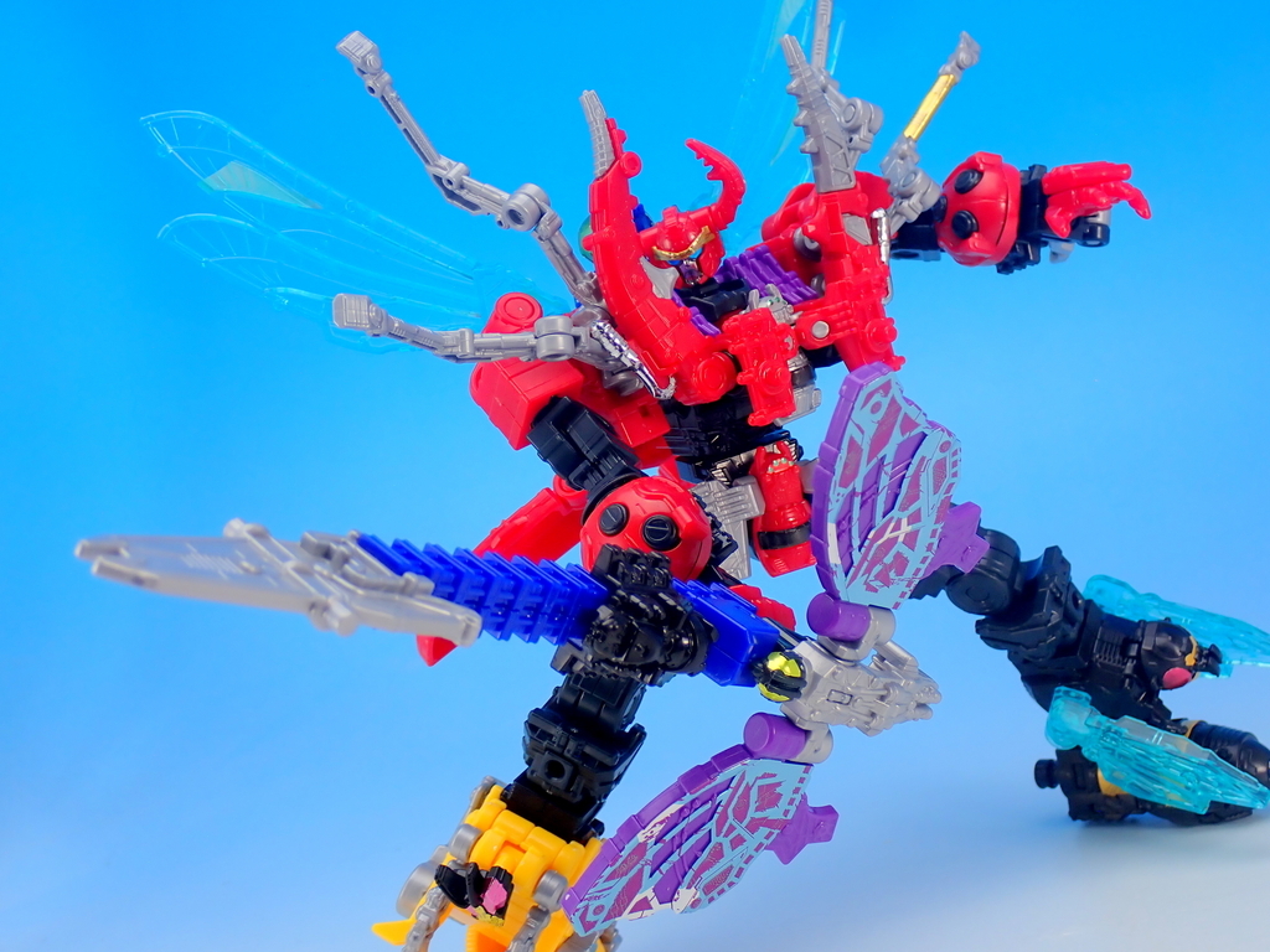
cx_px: 635
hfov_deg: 38.2
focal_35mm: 50
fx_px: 1834
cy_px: 476
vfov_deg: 29.1
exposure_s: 1/1.6
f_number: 13
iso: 100
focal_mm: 9.01
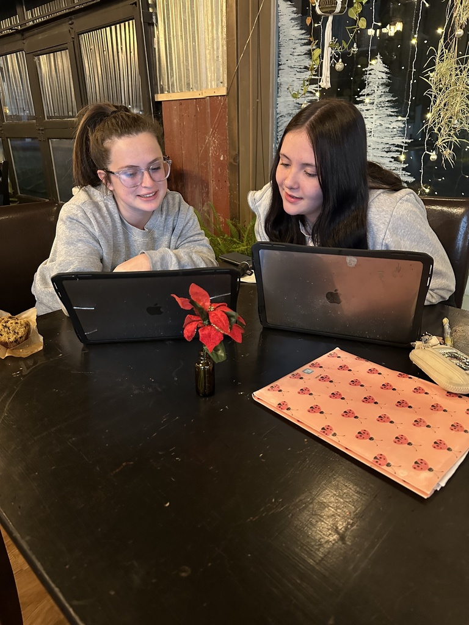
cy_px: 312
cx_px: 234
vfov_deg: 71.6
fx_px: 434
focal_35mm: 24
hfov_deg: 56.8
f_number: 1.78
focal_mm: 6.86
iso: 640
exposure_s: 1/40
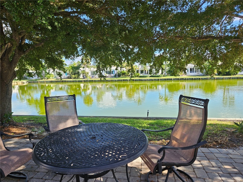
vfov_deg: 58.9
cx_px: 122
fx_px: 161
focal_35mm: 23
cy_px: 91
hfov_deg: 73.9
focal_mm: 5.4
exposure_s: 1/340
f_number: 1.8
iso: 25
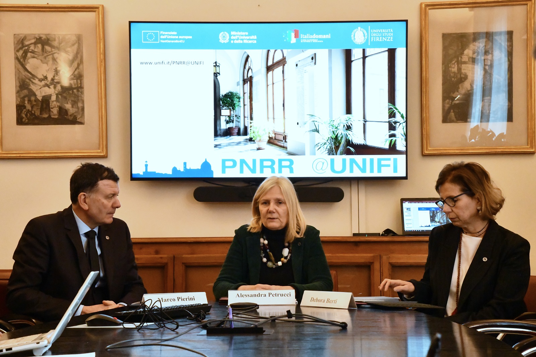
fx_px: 1116
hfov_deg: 27.0
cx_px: 268
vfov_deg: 18.2
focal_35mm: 75
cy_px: 178
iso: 20000
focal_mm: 75
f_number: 16
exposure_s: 1/80
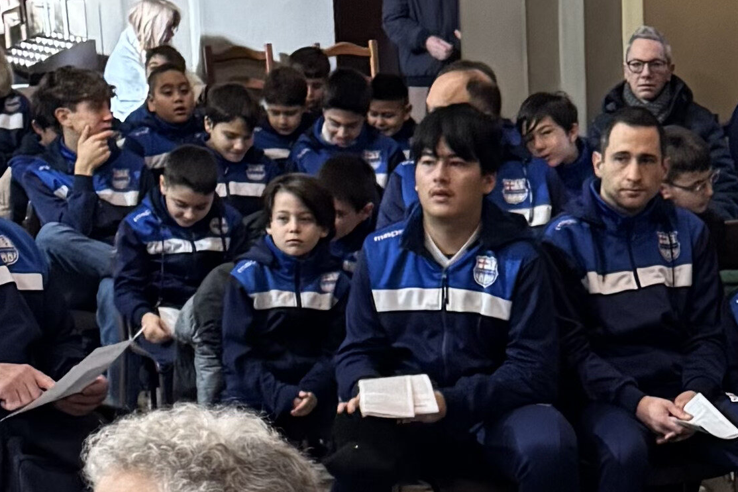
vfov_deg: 14.0
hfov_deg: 20.7
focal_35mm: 96
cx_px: 690
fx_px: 1968
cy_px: 511
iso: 800
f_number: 1.78
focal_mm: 6.76
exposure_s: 1/50
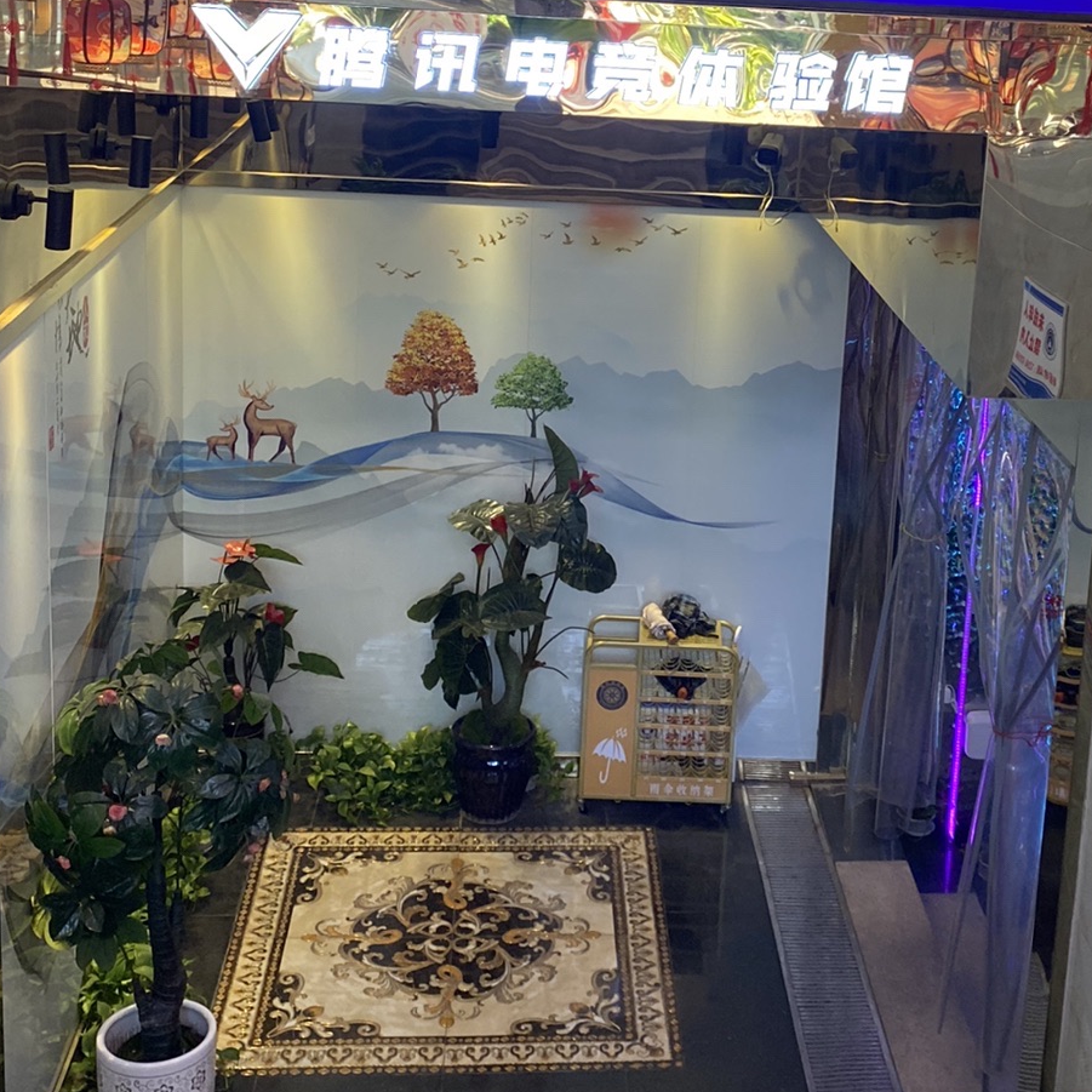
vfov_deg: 32.9
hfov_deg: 33.1
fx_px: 1820
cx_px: 739
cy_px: 296
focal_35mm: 51
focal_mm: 4.25
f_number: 1.8
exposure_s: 1/122
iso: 100
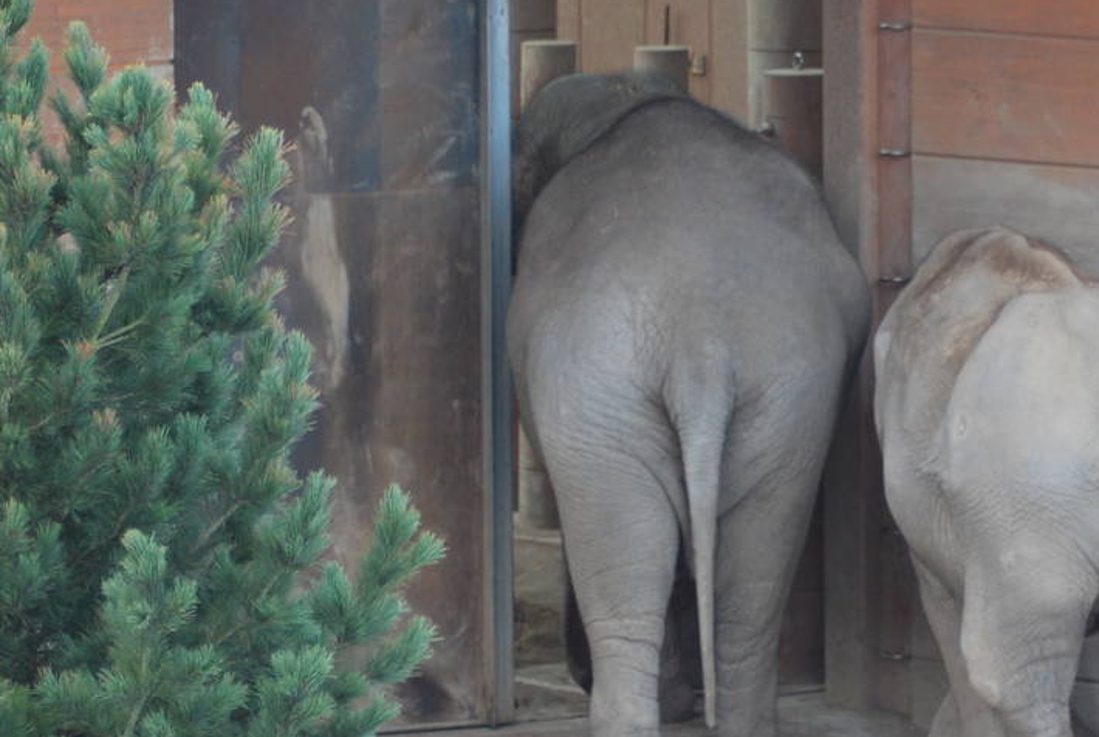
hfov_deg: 7.4
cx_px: 1028
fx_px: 8470
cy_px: 448
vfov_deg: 5.0
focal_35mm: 277
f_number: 4
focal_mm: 82
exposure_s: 1/125
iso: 280
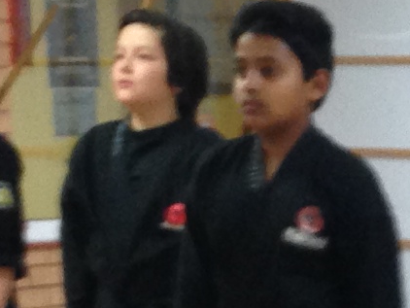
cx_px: 615
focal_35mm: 255
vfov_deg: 5.7
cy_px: 666
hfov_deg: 7.6
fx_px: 3022
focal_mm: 4.12
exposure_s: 1/20
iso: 125
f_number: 2.4
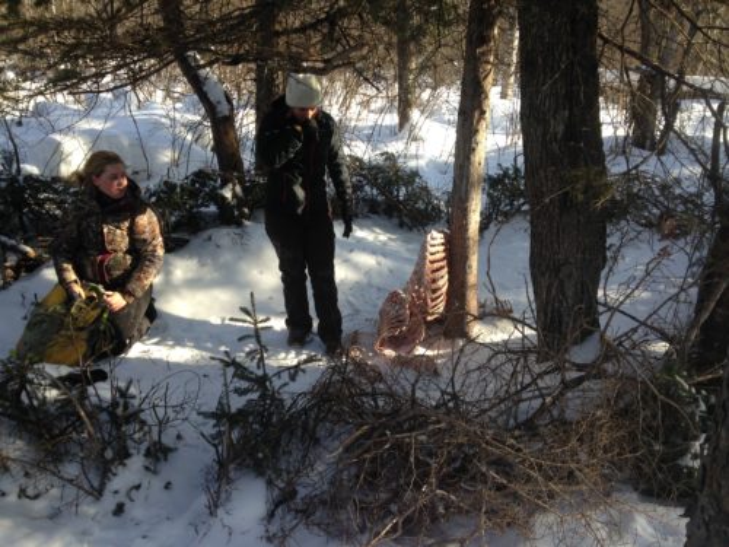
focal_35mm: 33
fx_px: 695
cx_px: 364
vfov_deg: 42.9
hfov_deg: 55.4
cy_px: 274
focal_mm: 4.12
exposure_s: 1/382
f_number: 2.4
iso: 50
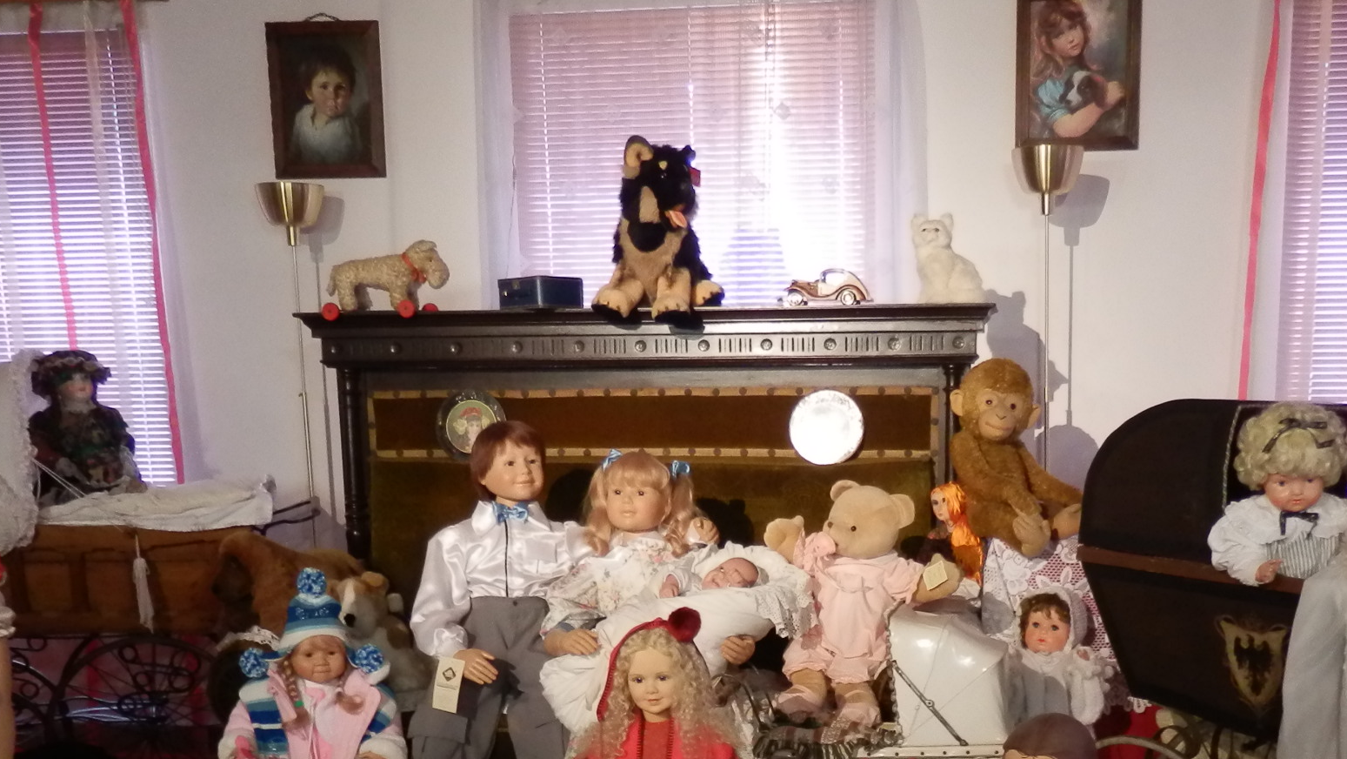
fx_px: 1608
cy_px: 731
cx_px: 808
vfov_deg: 25.4
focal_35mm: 45
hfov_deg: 45.2
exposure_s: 1/20
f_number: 3
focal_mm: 4.5
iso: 400
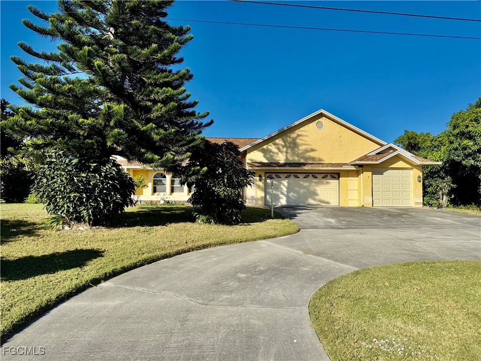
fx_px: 333
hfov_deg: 71.6
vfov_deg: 56.8
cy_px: 180
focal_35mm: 24
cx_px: 240
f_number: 1.78
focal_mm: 6.76
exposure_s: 1/5714
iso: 80
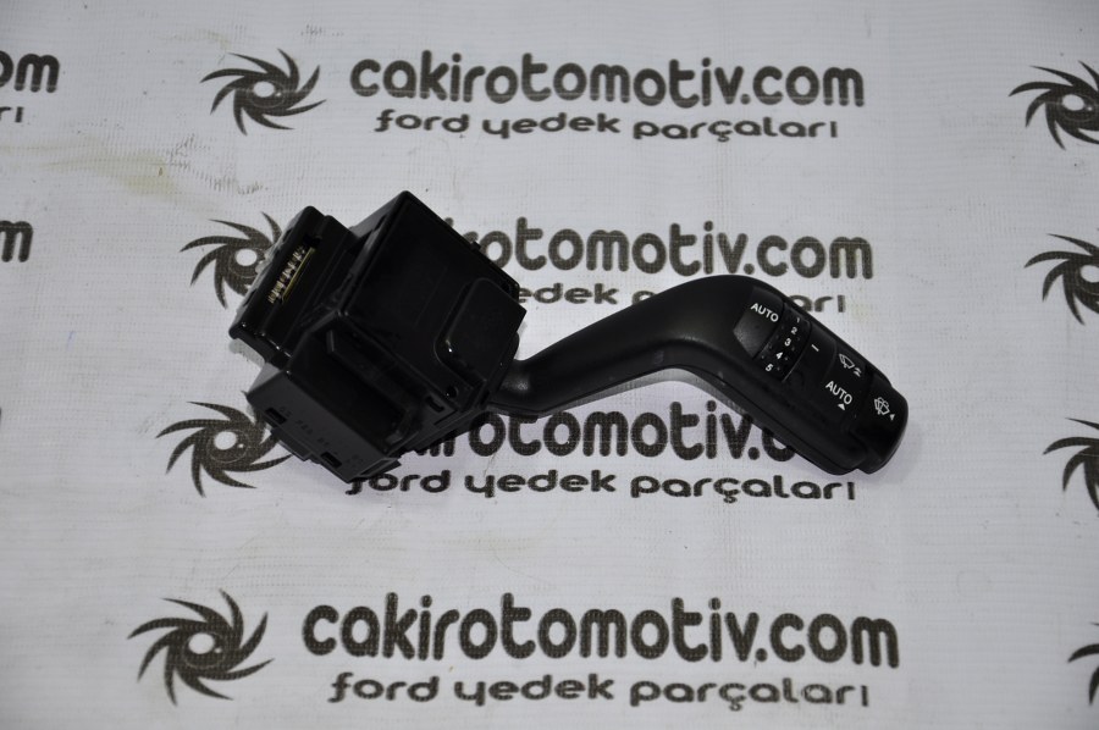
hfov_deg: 18.2
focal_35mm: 112
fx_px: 3431
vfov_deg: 12.2
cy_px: 365
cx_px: 550
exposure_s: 1/60
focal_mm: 75
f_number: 5.3
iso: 200
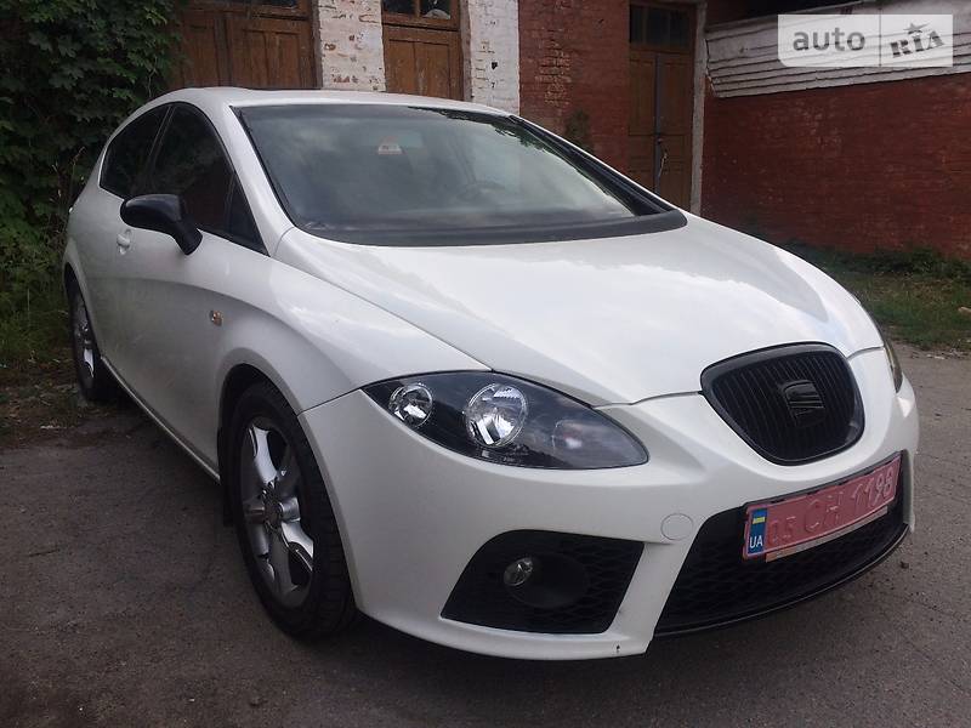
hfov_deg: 61.7
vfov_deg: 48.2
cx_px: 486
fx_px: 813
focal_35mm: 29
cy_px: 364
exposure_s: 1/1001
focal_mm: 4.2
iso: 32
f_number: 2.2
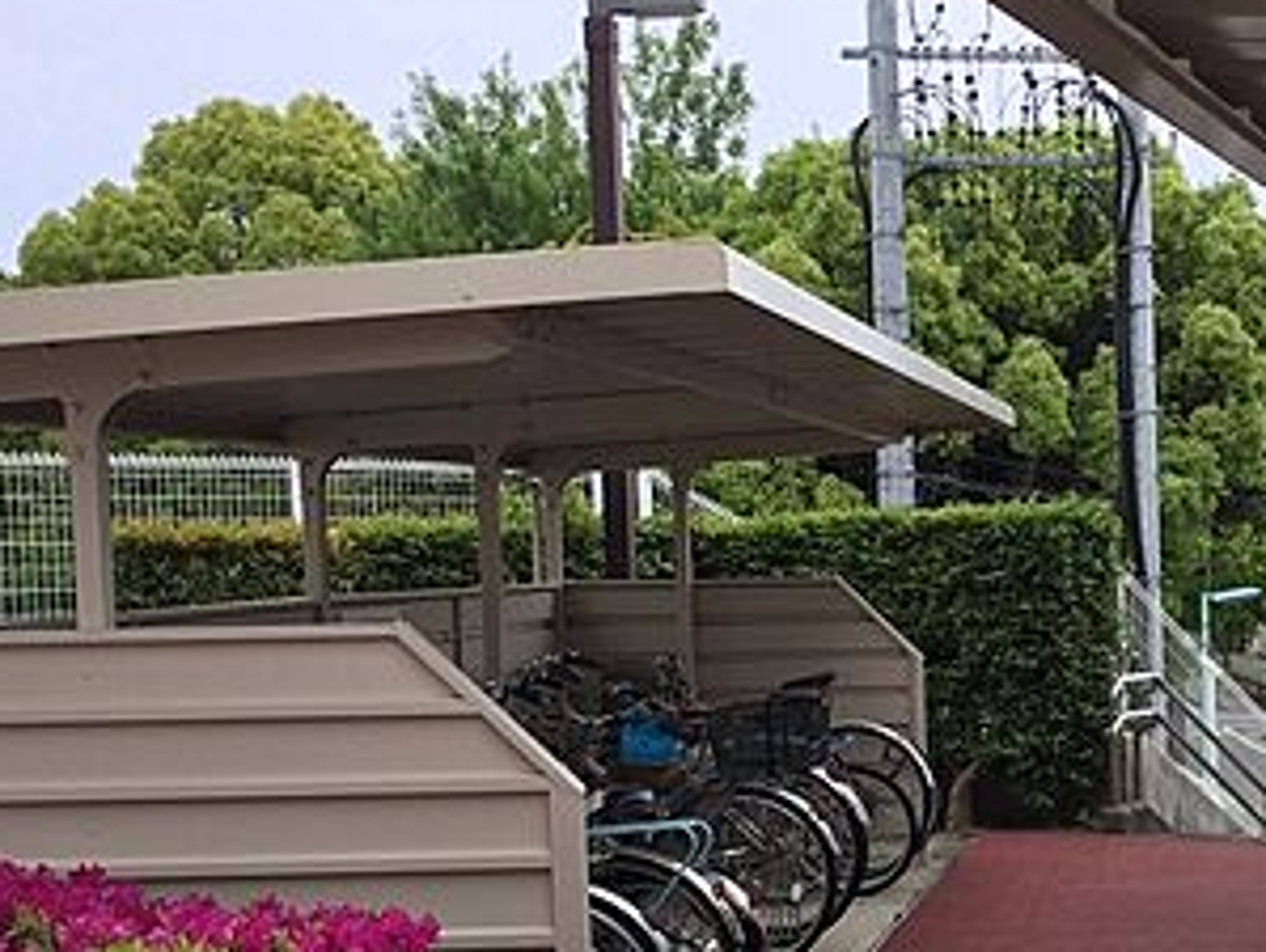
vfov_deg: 23.5
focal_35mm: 62
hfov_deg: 29.2
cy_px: 681
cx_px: 1262
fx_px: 2270
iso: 32
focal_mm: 4.15
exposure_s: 1/842
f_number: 2.2
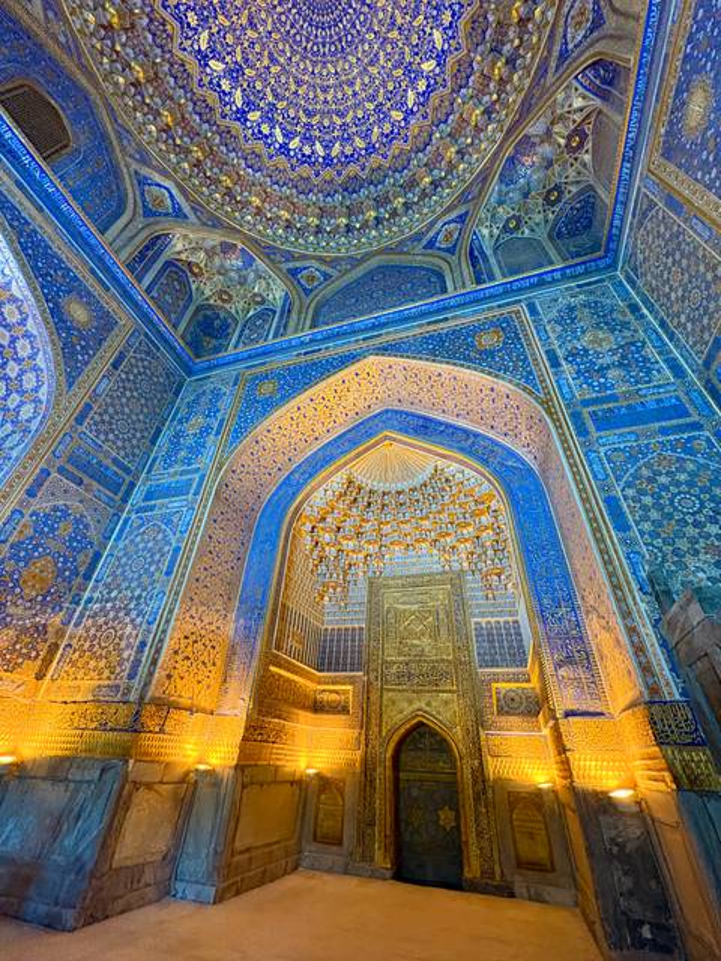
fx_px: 389
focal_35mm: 14
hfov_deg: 85.7
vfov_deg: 102.1
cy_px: 480
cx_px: 360
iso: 320
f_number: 2.2
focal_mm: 2.22
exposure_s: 1/50
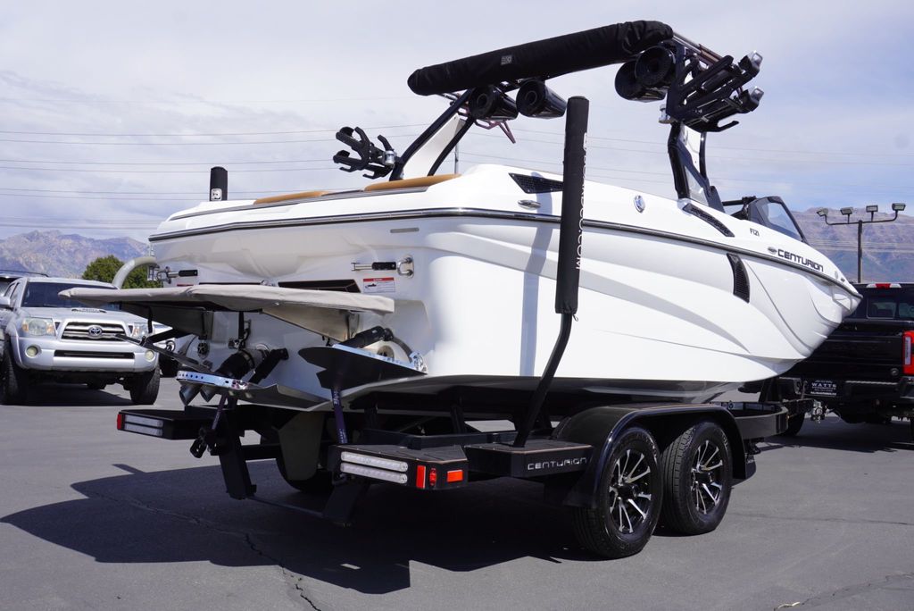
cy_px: 306
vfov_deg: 38.4
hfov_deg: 55.1
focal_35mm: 34
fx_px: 876
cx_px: 457
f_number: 10
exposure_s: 1/200
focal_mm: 23
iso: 100
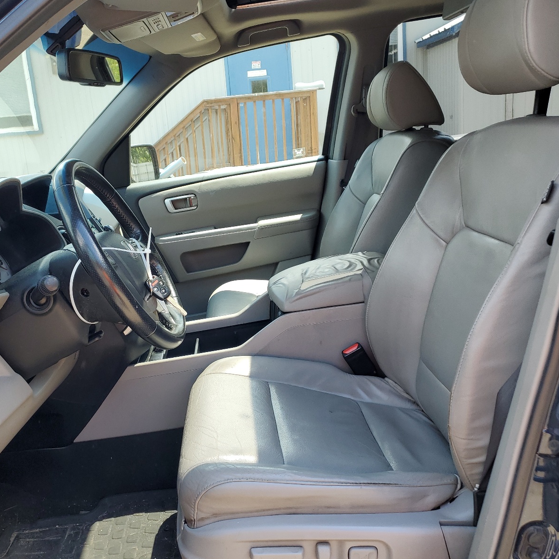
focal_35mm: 31
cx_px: 214
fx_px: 566
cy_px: 281
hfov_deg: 52.0
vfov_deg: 52.5
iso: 50
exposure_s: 1/400
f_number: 1.5
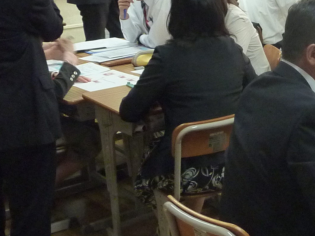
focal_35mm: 73
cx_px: 334
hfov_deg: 25.1
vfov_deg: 20.1
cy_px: 80
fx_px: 664
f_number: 3.3
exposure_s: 1/30
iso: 400
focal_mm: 4.1
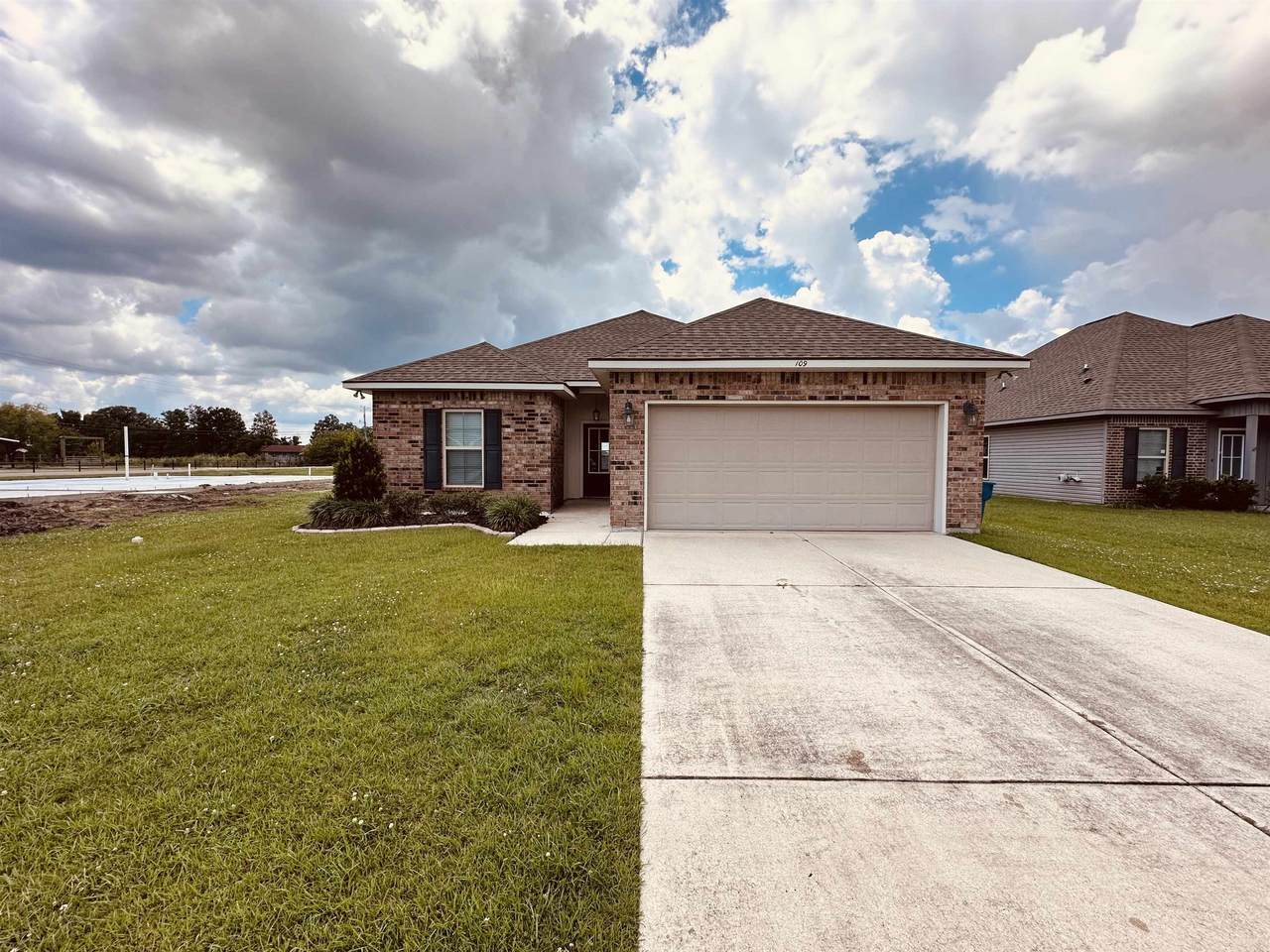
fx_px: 514
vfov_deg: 85.7
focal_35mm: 14
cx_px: 635
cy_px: 476
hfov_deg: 102.1
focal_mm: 2.22
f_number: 2.2
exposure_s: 1/1261
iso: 40
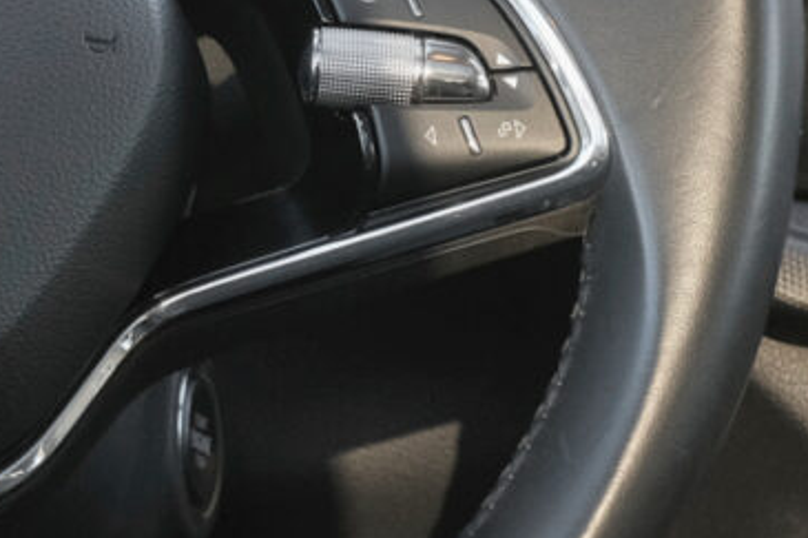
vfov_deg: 7.2
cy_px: 61
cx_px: -246
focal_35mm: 191
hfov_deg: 10.5
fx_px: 4285
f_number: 9
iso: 2000
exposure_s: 1/100
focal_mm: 45
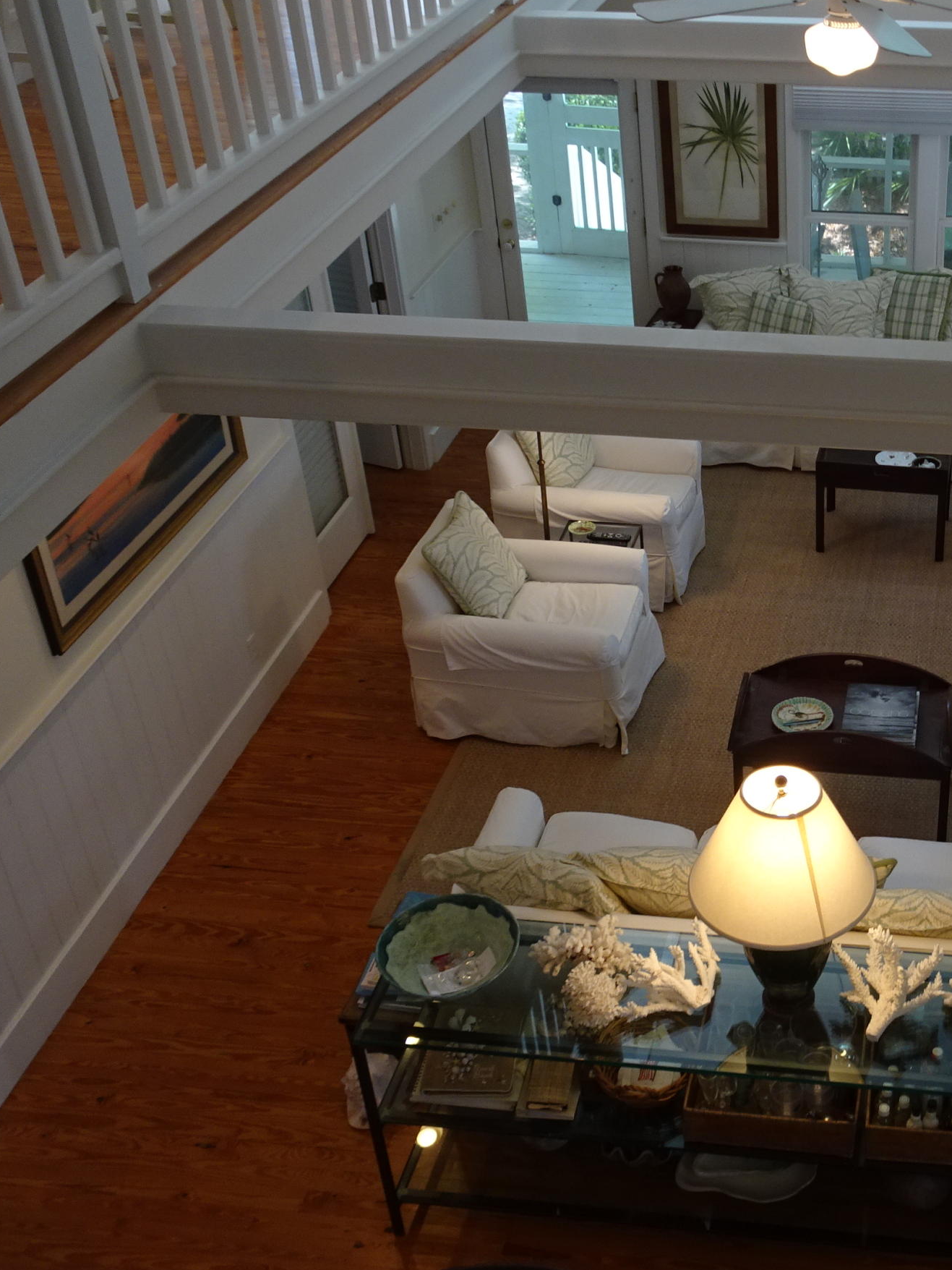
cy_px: 596
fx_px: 1503
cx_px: 855
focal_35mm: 41
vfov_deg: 45.8
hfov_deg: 33.3
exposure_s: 1/30
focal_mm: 4.1
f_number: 3.5
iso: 80
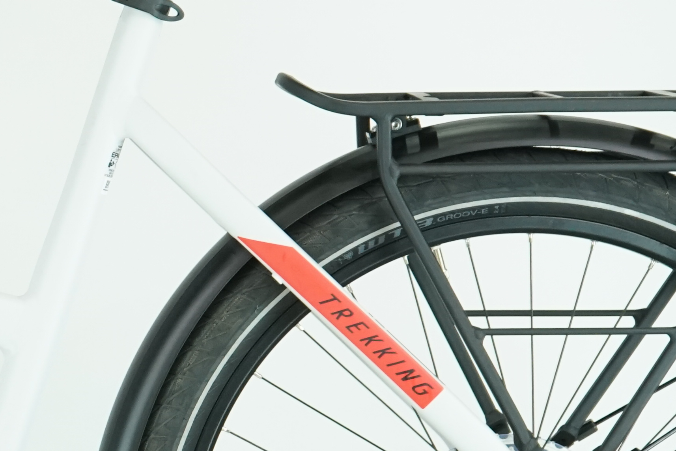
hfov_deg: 11.0
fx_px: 3418
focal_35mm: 182
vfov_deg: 7.5
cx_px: -210
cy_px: 243
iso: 1600
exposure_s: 1/200
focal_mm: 52
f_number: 5.6
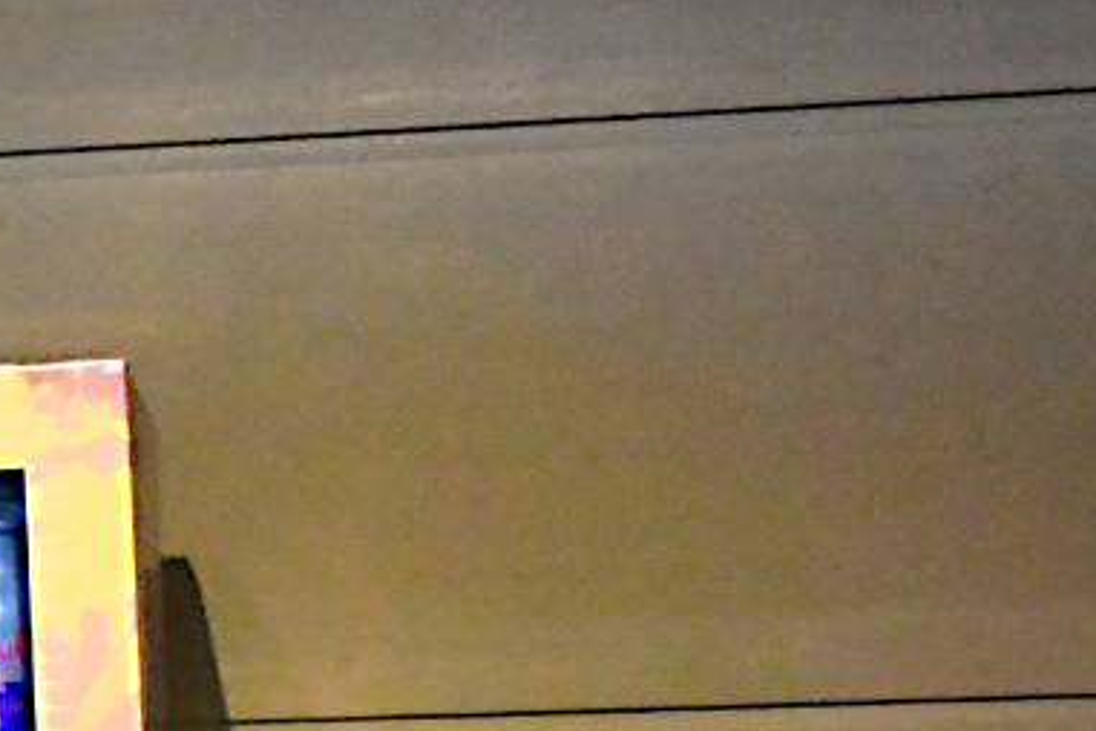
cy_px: 604
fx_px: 4658
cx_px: -846
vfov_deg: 8.9
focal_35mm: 153
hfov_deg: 12.3
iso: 12800
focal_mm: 24
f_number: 4
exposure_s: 1/1000
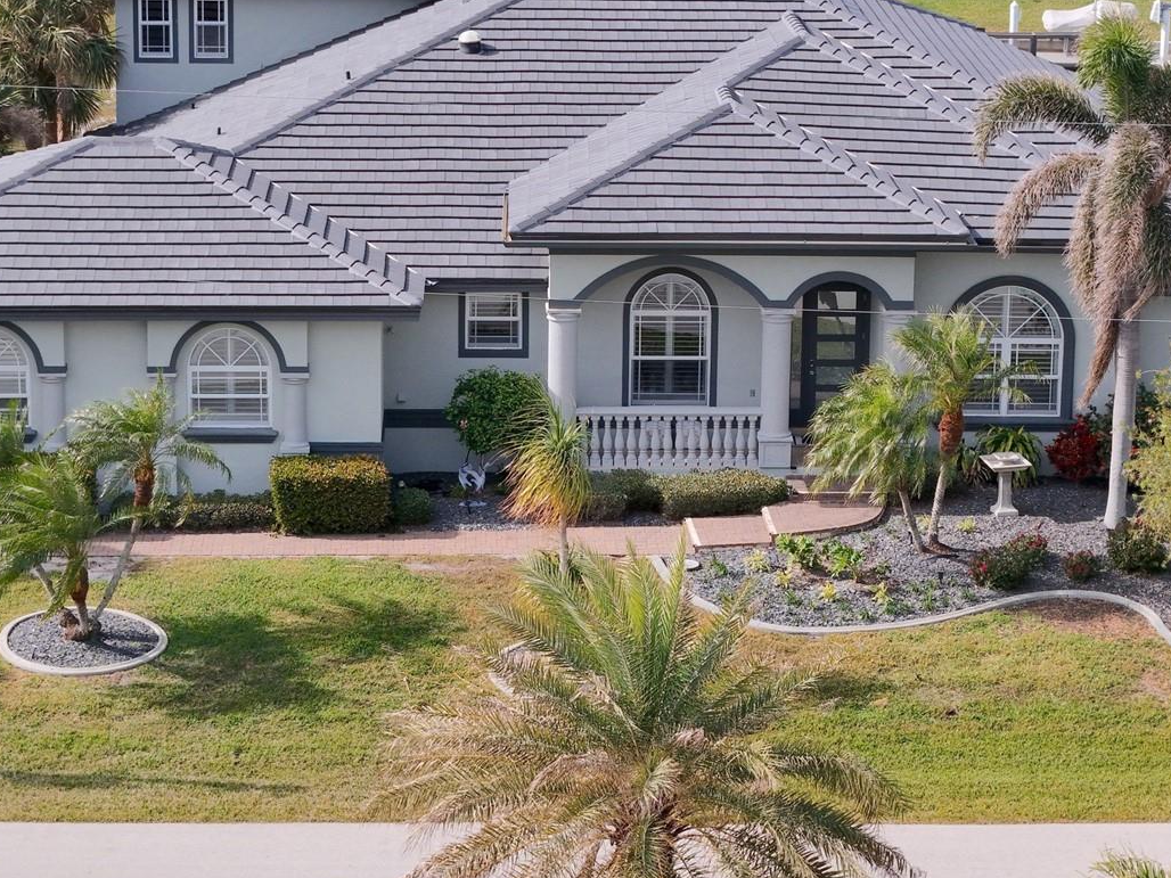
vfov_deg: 13.6
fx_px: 3687
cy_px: 460
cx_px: 586
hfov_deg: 18.0
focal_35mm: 109
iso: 120
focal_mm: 19.35
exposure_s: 1/160
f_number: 2.8
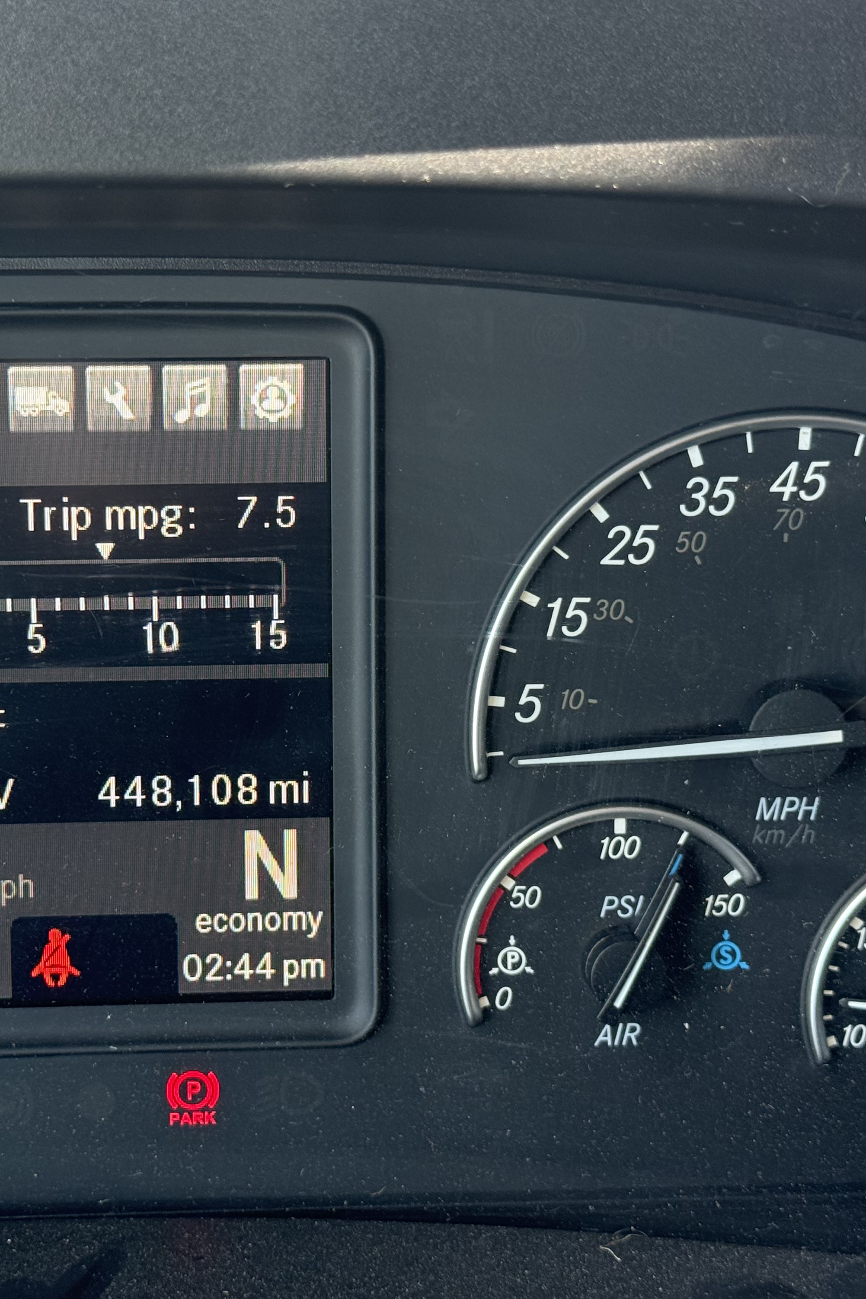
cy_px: 651
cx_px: 334
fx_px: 2417
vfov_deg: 30.1
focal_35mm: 67
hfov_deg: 20.3
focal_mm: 6.76
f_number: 1.78
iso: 200
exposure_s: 1/129
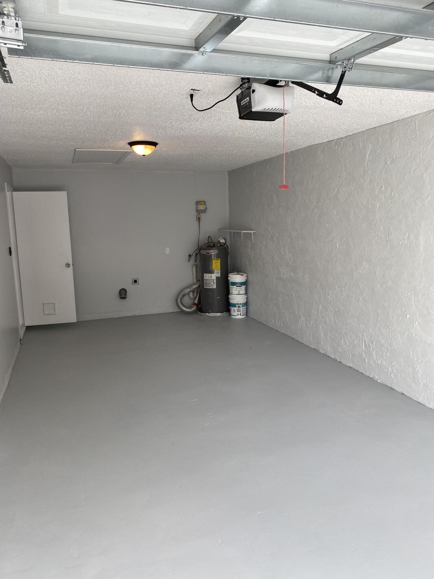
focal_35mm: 26
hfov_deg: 53.1
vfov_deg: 67.3
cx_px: 217
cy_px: 290
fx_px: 435
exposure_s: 1/146
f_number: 1.8
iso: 32
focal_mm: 4.25
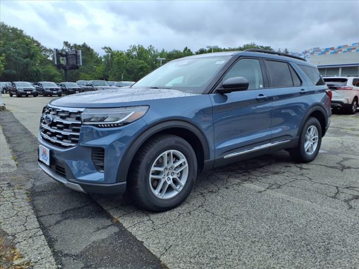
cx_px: 180
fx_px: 280
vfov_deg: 51.4
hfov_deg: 65.3
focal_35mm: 27
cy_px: 134
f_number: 1.9
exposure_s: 1/1429
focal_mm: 3.58
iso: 40
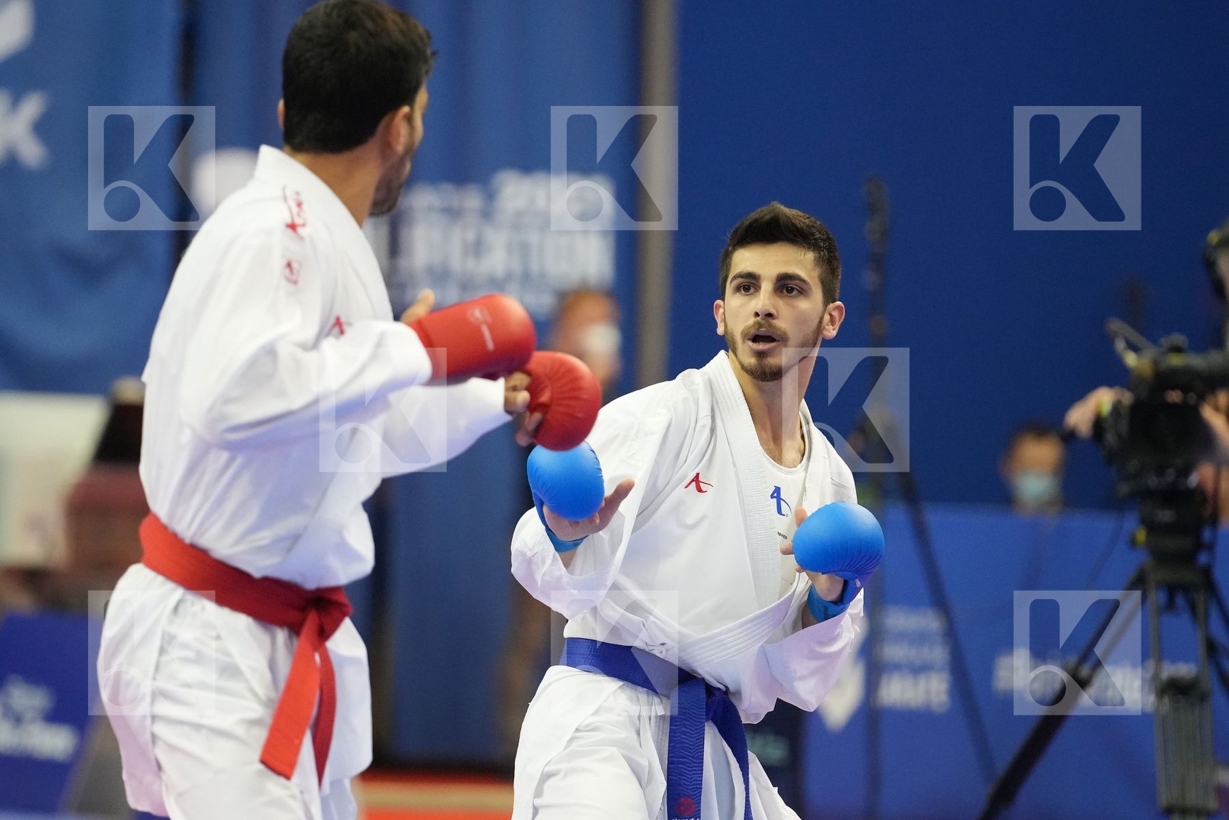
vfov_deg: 4.6
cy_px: 410
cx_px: 614
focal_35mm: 300
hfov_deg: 6.9
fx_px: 10241
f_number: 2.8
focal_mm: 200
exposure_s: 1/1000
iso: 5000
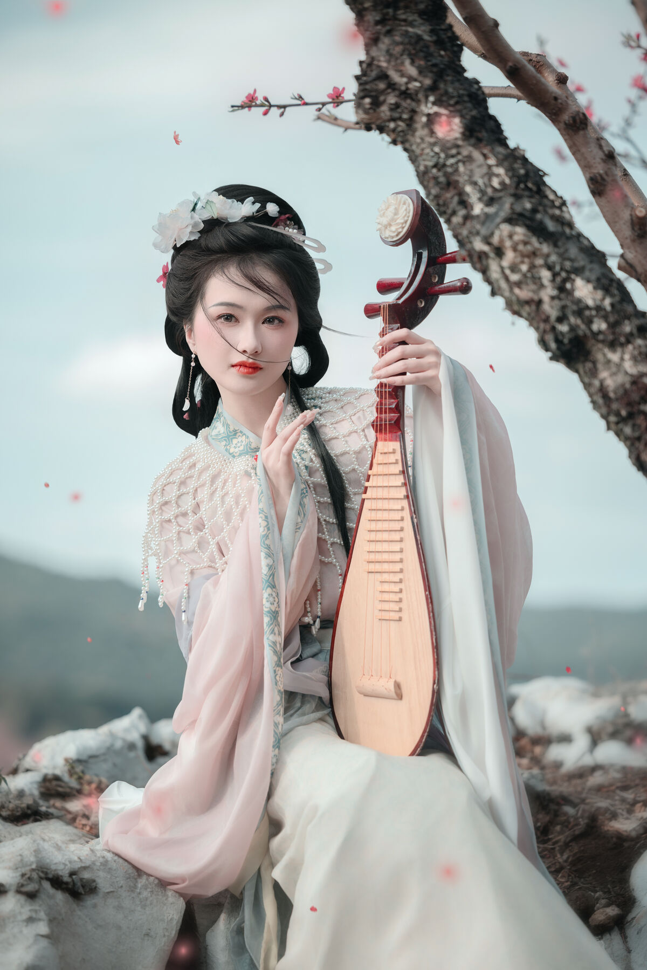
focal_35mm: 134
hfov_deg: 10.2
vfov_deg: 15.3
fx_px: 3611
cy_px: 485
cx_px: 324
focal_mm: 135
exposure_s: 1/400
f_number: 2.8
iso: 50
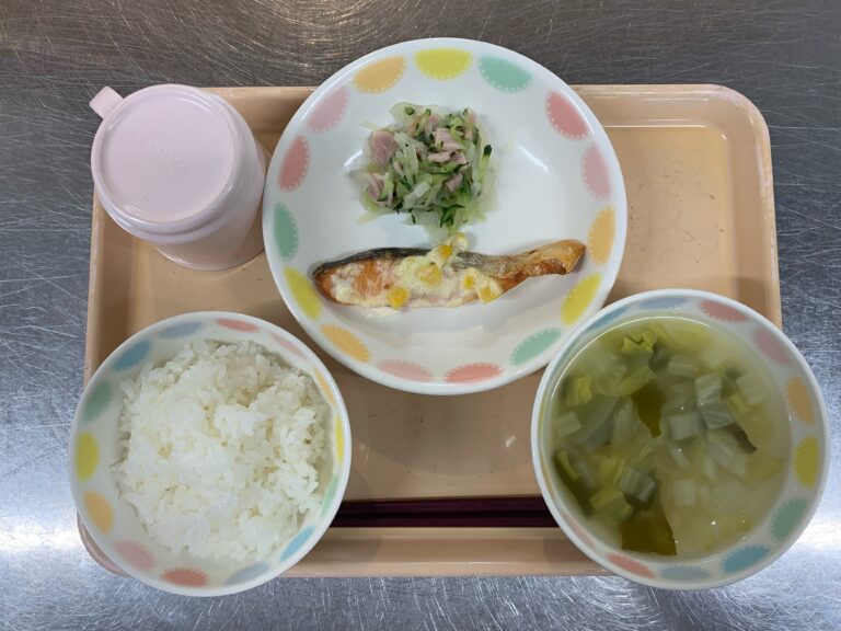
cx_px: 420
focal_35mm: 26
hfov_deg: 67.3
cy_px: 316
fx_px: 632
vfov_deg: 53.1
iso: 50
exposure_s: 1/60
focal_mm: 4.25
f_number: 1.8
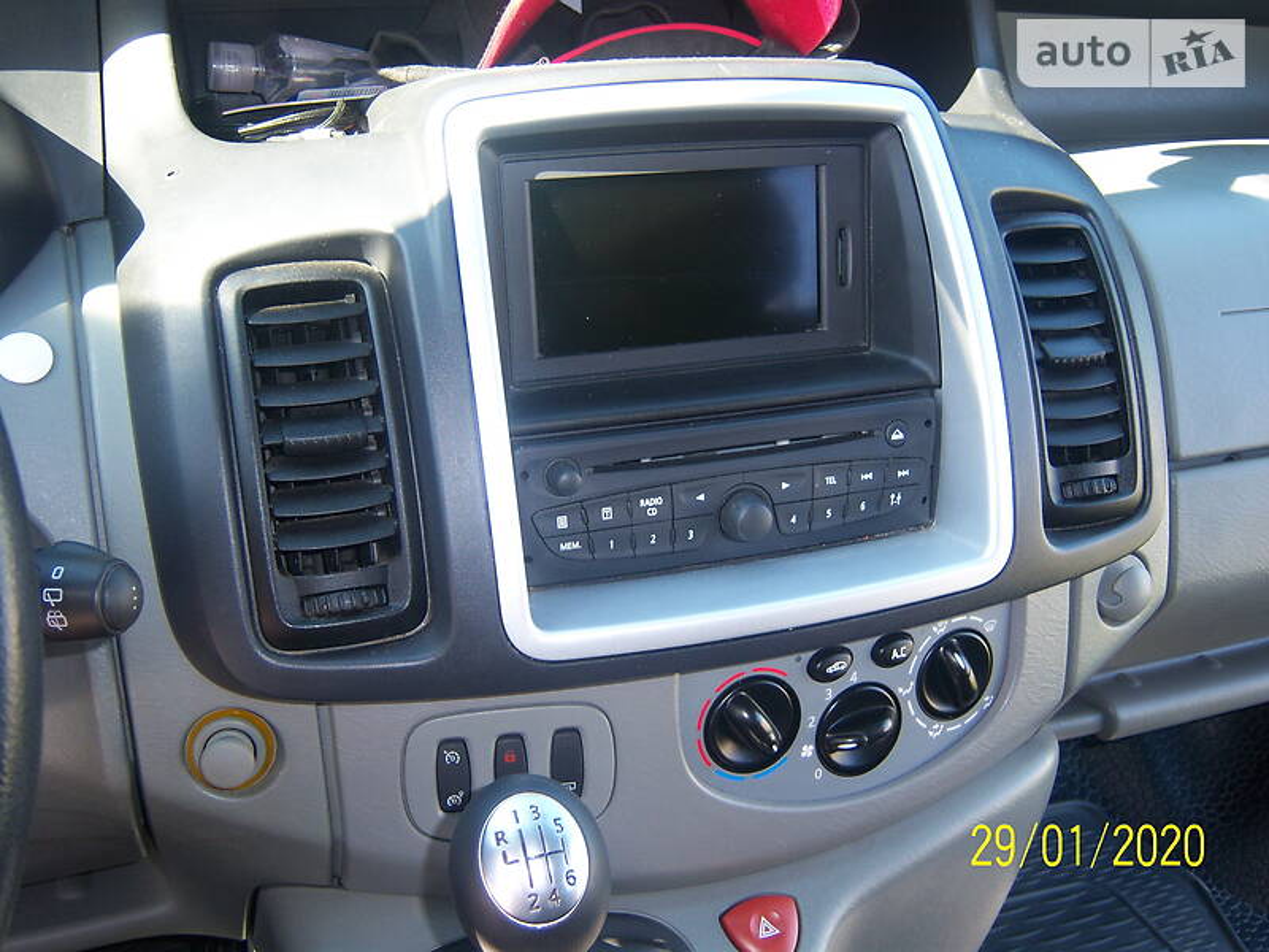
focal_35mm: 36
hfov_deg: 51.4
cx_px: 634
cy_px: 476
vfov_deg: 39.7
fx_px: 1320
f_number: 2.8
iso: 80
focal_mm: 7.5
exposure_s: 1/60
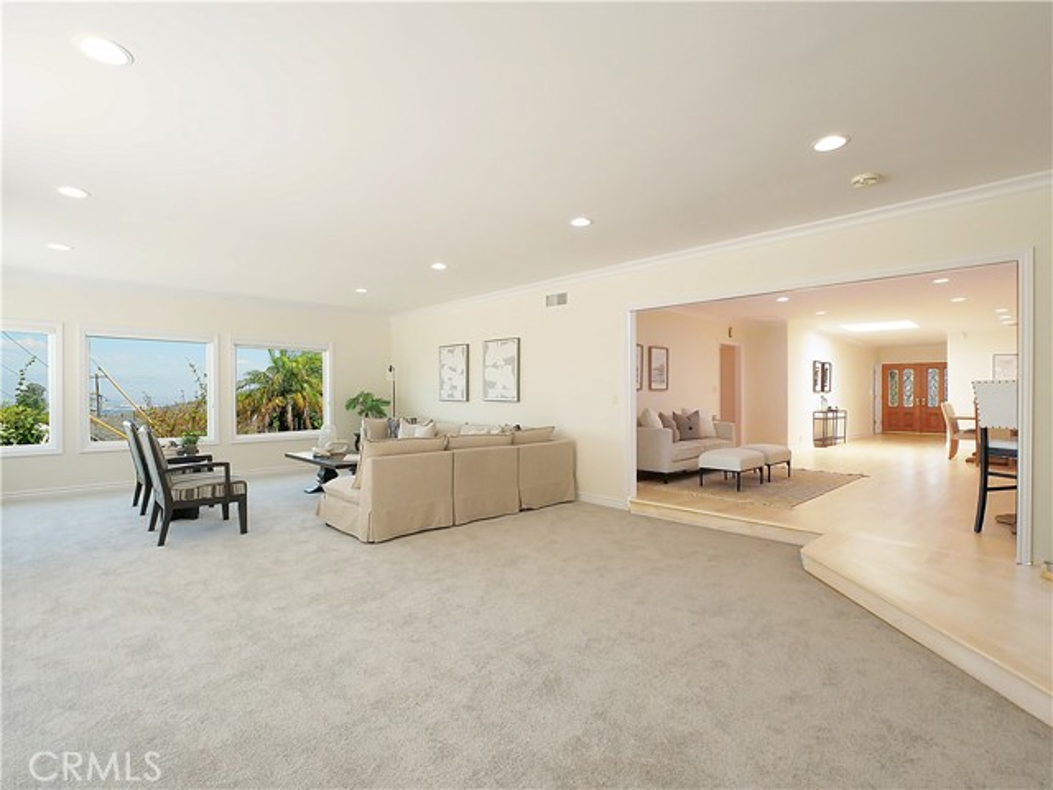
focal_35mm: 16
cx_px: 526
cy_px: 395
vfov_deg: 78.1
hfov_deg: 94.5
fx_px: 487
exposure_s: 1/160
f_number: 8
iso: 2500
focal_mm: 8
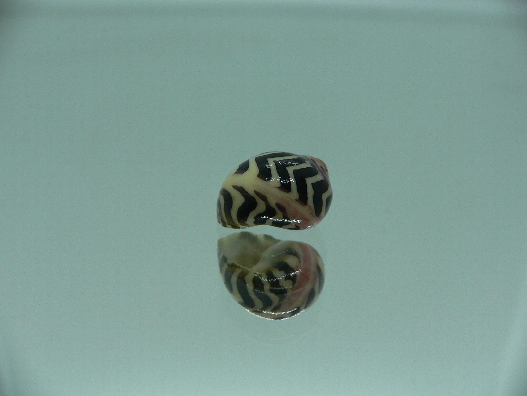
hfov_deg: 52.6
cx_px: 264
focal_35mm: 35
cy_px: 198
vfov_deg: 40.7
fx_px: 533
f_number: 2.8
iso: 80
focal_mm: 4.6
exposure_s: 1/80
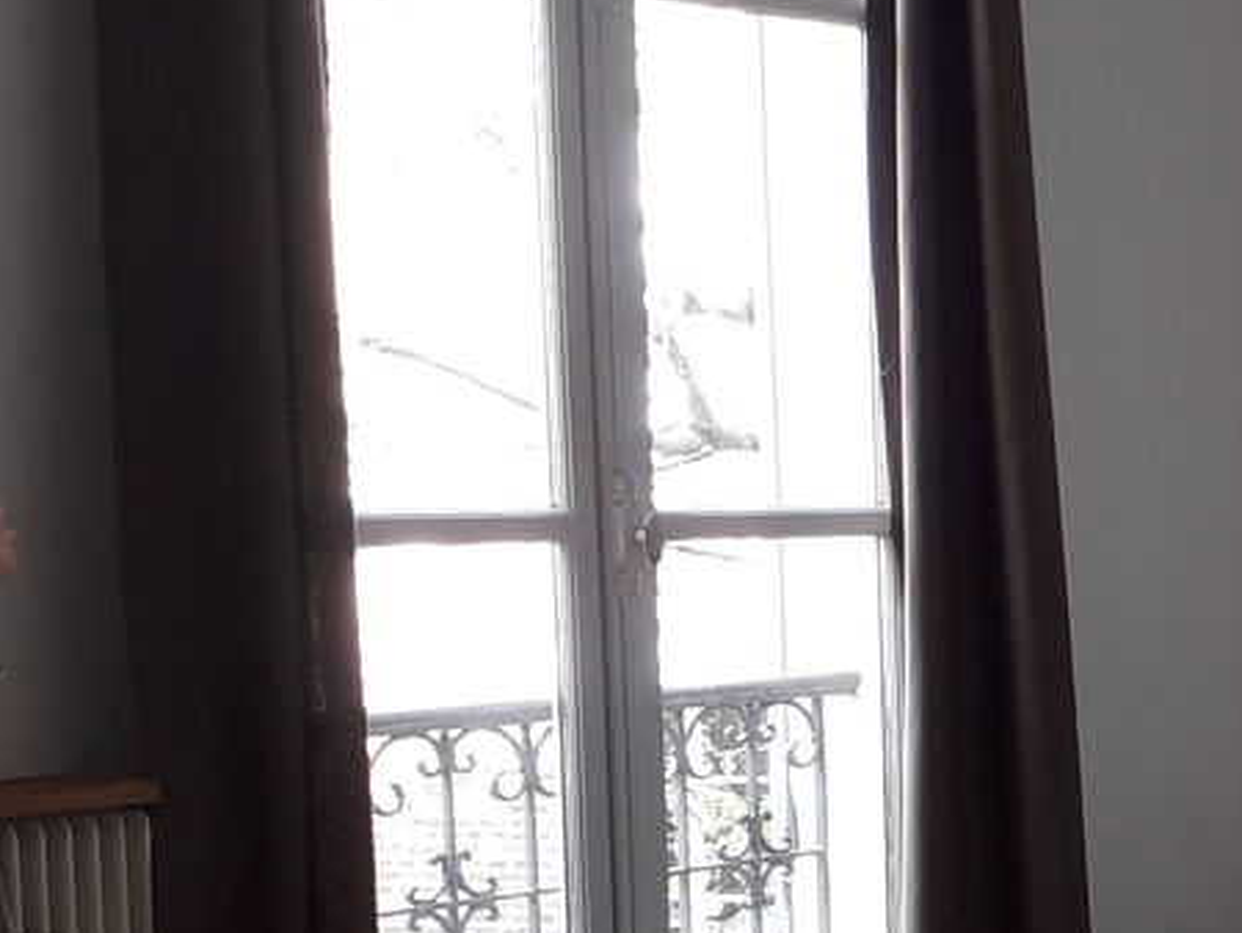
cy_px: 905
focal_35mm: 96
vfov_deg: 15.2
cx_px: 1540
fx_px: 3446
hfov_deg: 19.1
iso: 50
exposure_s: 1/50
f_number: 1.9
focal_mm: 3.6
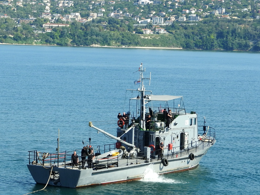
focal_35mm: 135
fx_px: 1014
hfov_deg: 14.5
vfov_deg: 11.0
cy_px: 123
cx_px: 55
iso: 100
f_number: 4.5
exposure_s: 1/500
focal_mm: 12.5
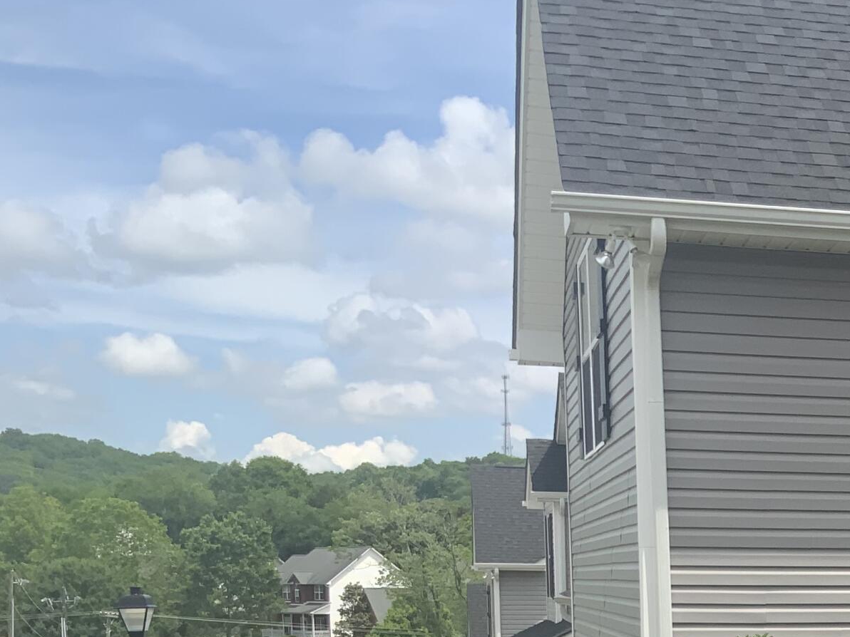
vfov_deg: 19.2
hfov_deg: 24.4
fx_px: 1793
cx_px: 1000
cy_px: 740
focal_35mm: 73
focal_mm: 3
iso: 16
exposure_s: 1/1377
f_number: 1.8
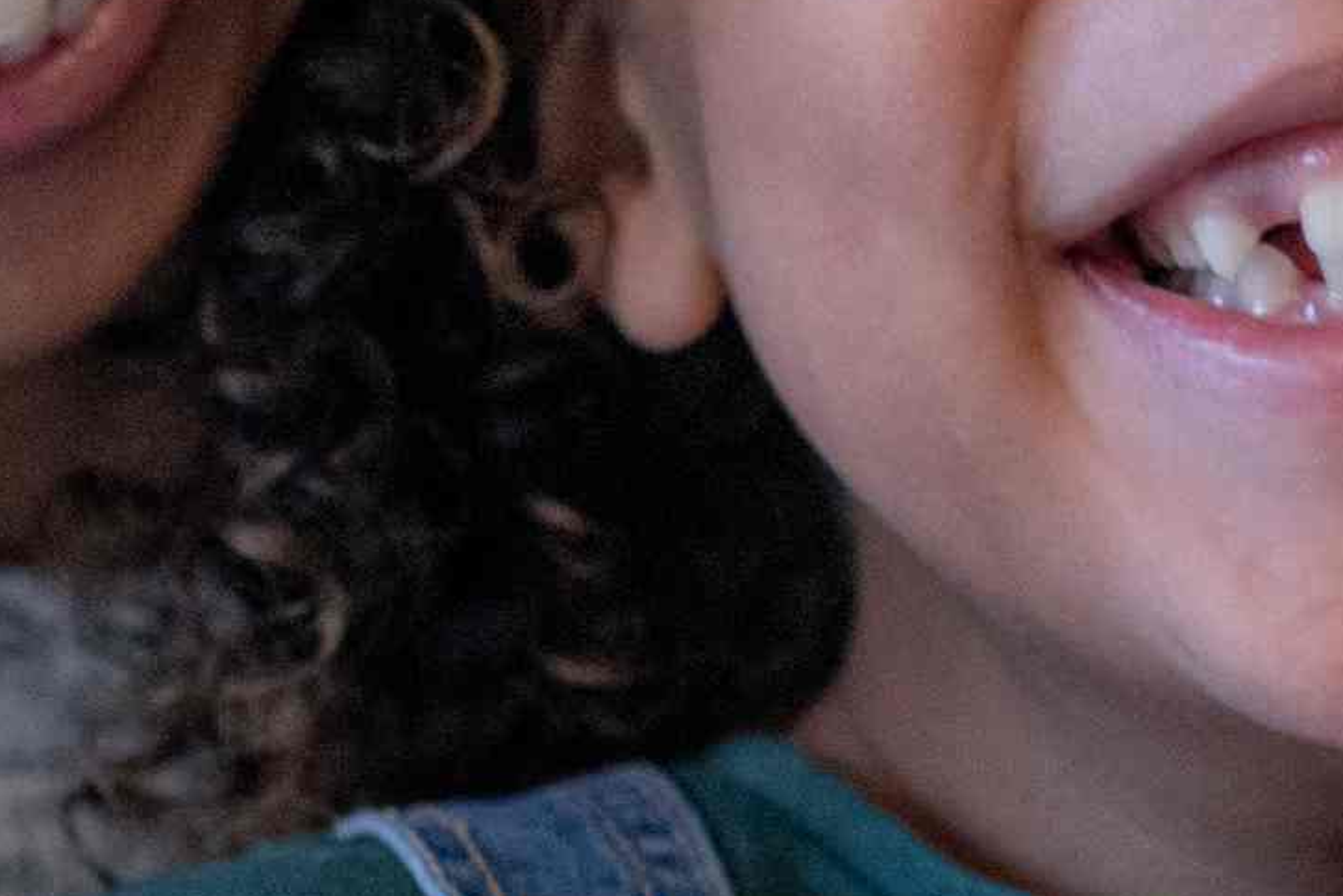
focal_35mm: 483
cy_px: -85
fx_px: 18017
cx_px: 853
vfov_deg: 2.8
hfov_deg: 4.3
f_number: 3.2
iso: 1000
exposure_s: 1/250
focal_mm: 85
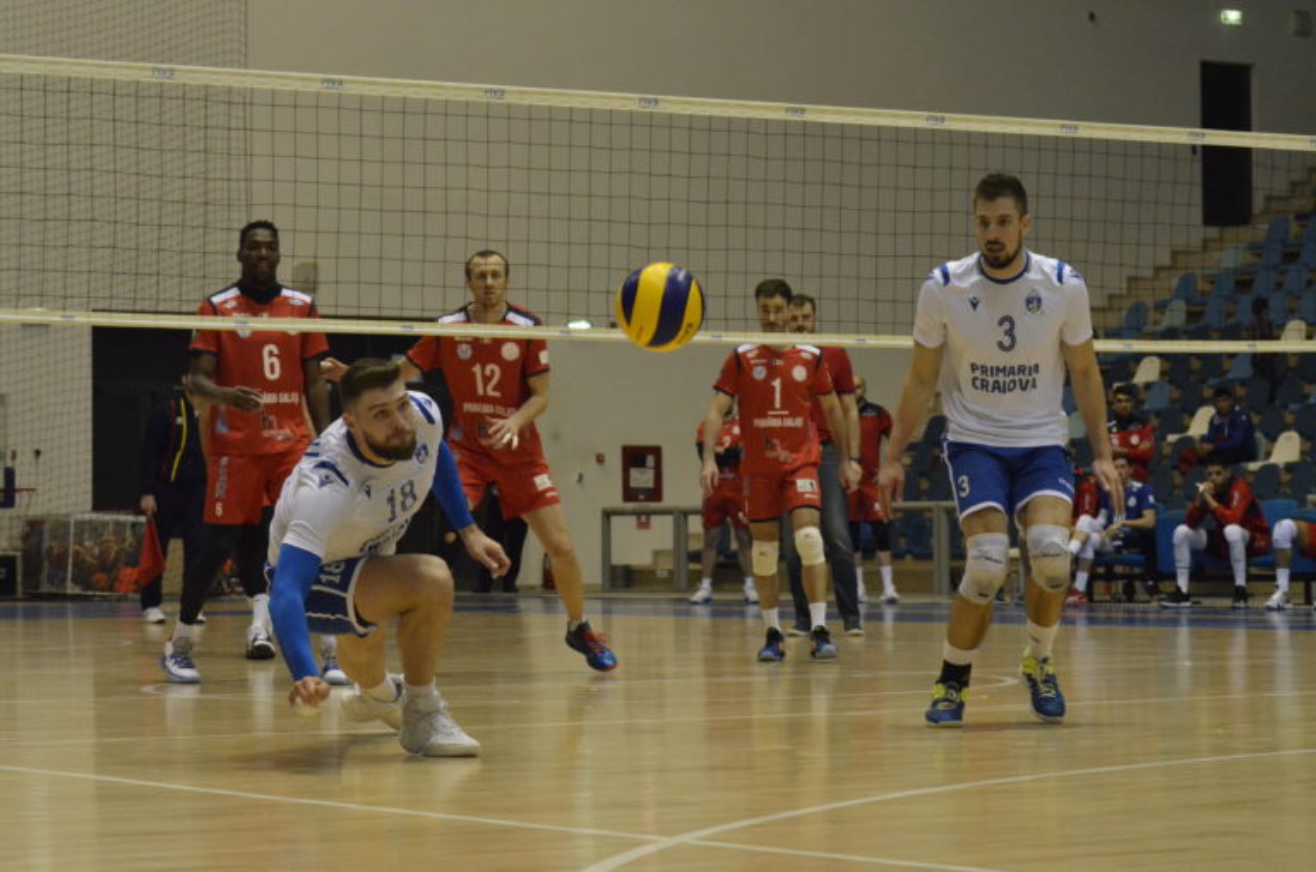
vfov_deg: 13.0
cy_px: 436
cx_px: 658
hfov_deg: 19.5
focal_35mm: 105
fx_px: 3831
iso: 5000
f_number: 6.3
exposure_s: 1/640
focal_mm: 70
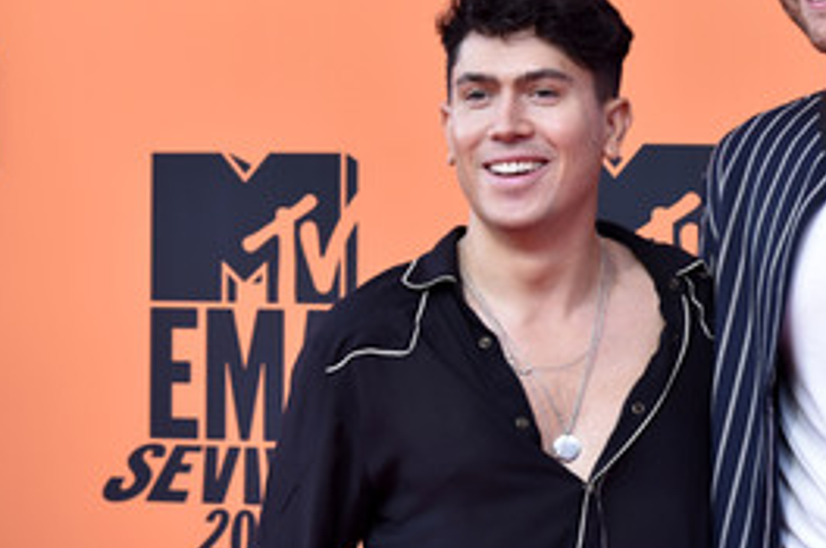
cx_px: 690
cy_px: 207
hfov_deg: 6.0
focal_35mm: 342
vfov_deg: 4.0
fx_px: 7833
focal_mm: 200
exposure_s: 1/250
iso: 1250
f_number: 4.5
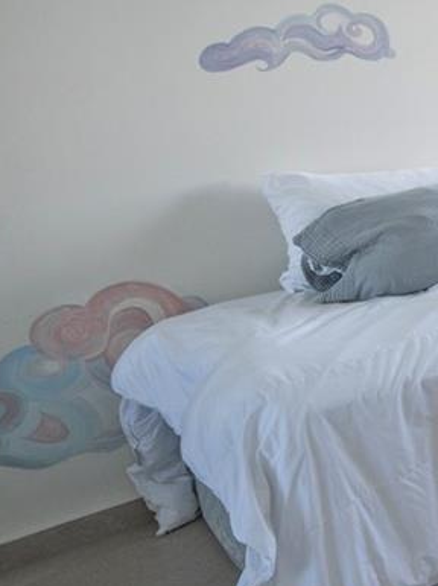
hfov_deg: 18.6
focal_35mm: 48
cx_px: 888
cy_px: 152
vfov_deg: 38.7
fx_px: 811
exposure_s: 1/125
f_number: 5.6
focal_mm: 12
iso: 400
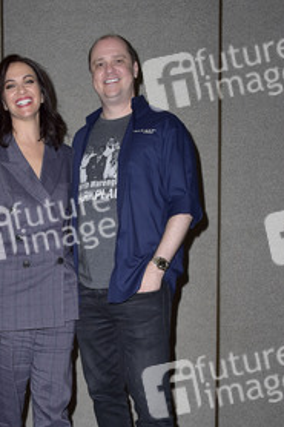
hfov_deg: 27.2
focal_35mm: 49
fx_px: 581
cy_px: 306
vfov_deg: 39.6
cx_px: 82
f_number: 6.3
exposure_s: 1/250
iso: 500
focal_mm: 34
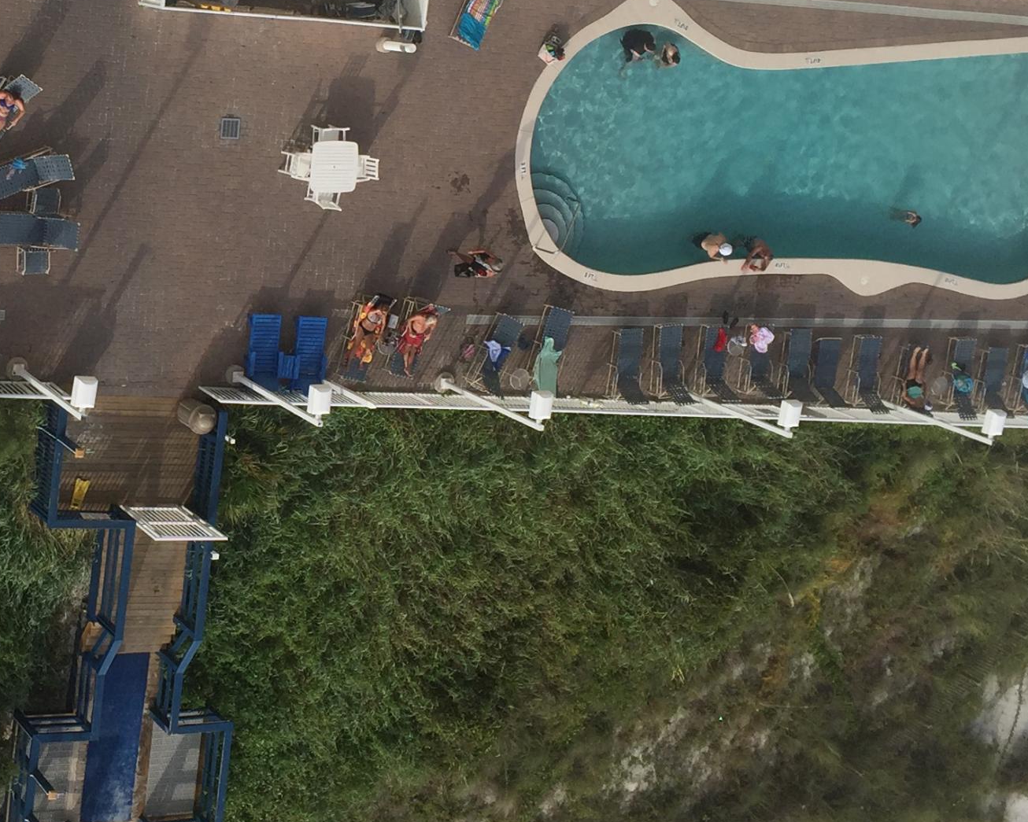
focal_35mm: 65
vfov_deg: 23.4
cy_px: 256
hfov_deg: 28.1
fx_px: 1978
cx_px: 111
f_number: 2.2
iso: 32
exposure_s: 1/1799
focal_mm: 4.15
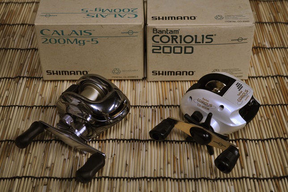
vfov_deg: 21.5
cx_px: 144
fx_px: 503
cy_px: 96
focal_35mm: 63
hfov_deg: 31.9
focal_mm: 42
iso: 720
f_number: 5.3
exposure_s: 1/60
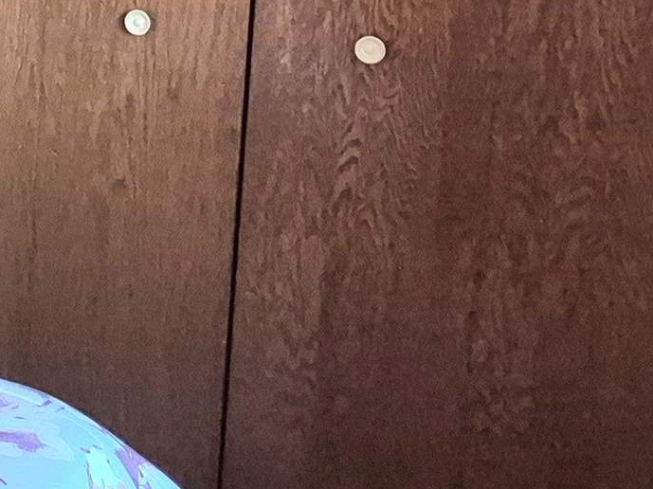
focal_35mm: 58
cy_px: -56
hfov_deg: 28.5
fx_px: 1094
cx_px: -151
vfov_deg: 23.6
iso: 1000
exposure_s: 1/60.2
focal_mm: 1.74
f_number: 2.2
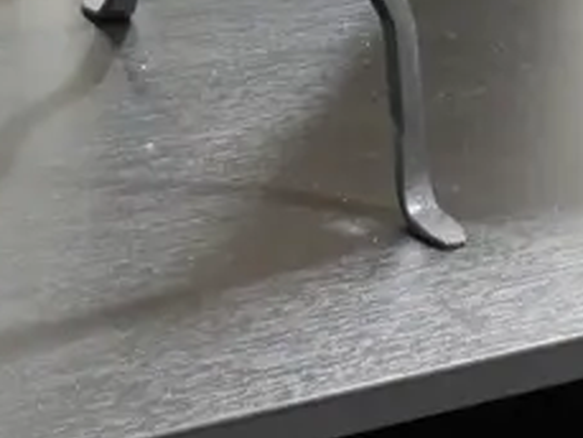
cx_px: 532
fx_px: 2561
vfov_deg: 9.4
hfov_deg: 12.9
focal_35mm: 152
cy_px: 704
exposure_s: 1/60
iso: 2000
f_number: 4.5
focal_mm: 17
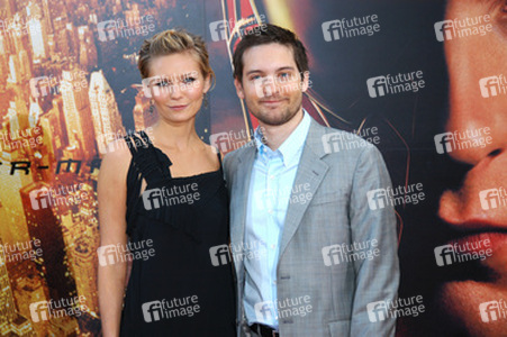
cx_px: 254
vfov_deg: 13.8
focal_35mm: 99
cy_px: 168
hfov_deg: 20.6
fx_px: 1393
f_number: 4.5
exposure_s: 1/125
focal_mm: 66
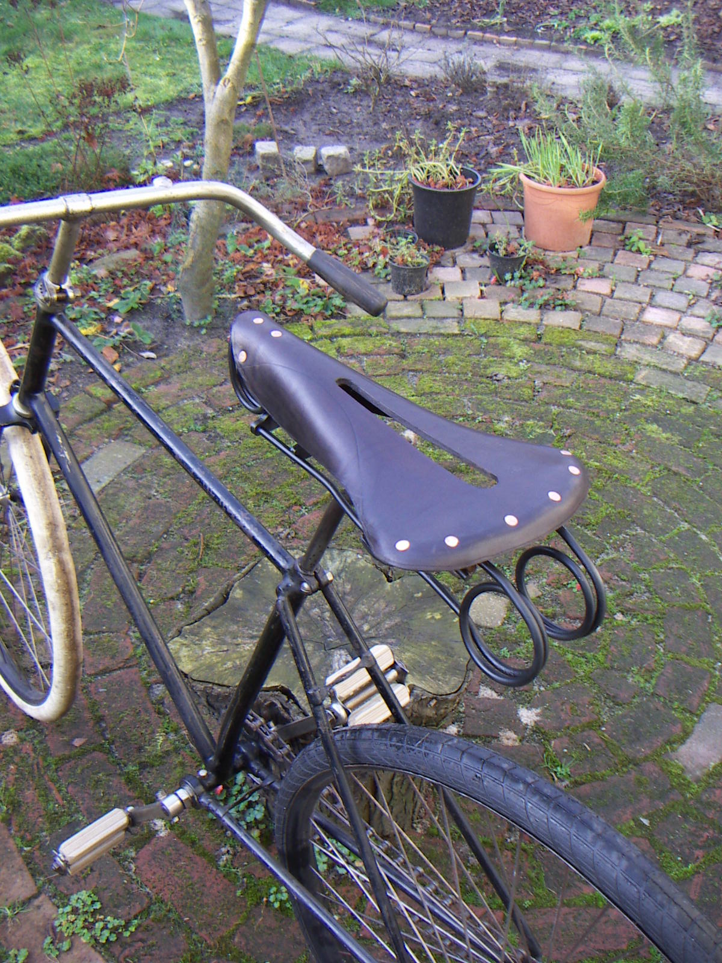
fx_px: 1001
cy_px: 482
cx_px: 361
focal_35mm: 36
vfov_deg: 51.4
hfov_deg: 39.7
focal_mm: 4.7
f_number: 2.8
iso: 50
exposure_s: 1/80
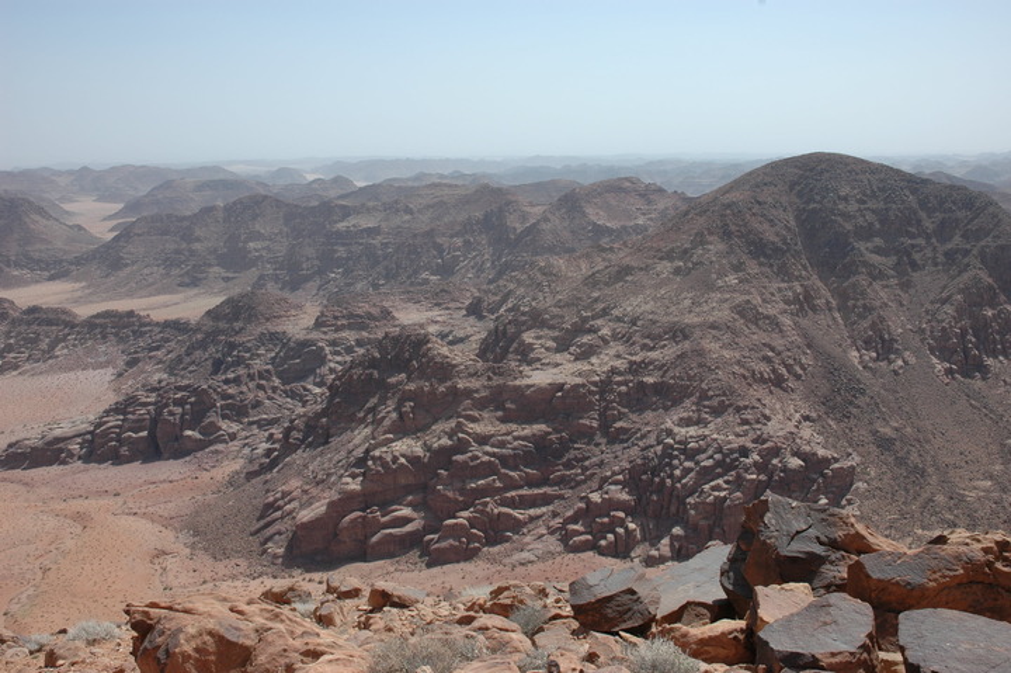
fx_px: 926
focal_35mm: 33
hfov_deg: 57.3
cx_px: 506
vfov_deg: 39.9
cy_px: 336
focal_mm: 22
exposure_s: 1/400
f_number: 10
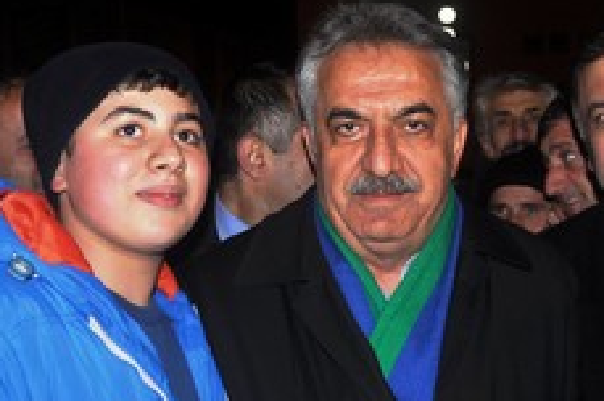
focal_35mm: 49
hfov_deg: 40.1
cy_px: 181
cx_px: 385
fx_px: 821
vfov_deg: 27.4
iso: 200
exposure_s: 1/60
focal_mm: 16
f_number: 3.5
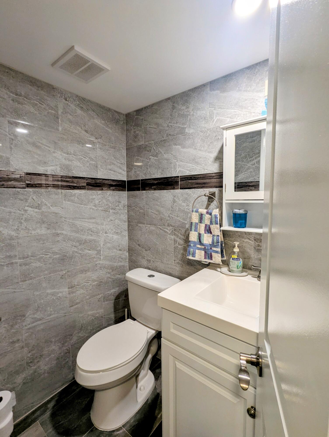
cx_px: 164
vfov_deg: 94.4
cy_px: 218
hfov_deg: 78.2
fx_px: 202
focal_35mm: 16
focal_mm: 2.35
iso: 50
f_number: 2.2
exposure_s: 1/30
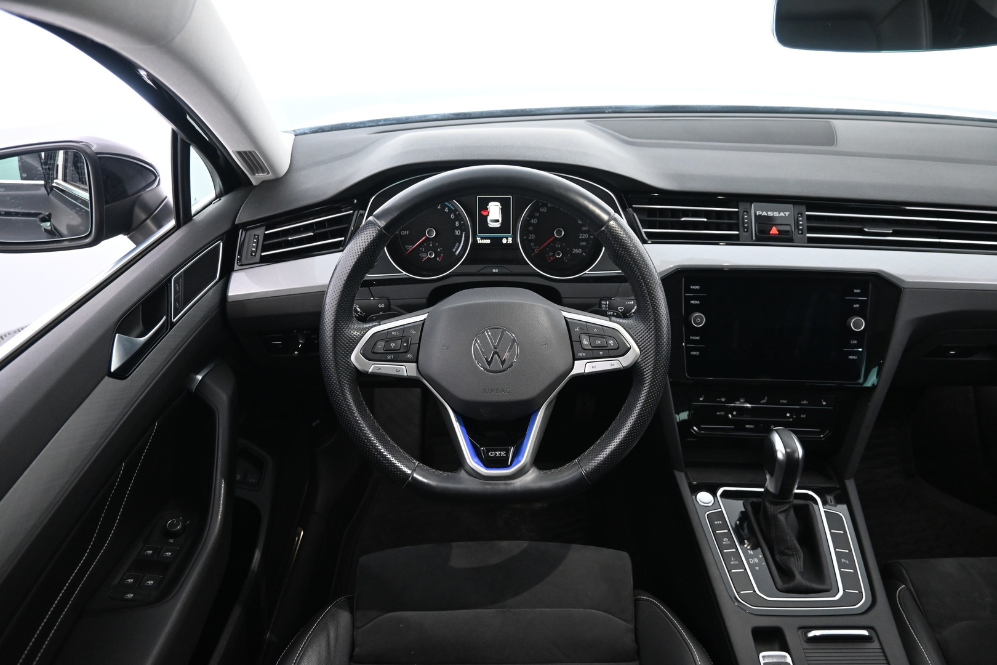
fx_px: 665
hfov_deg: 73.7
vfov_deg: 53.1
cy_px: 332
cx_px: 498
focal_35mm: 24
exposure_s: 1/25
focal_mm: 16
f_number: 3.5
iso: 2200
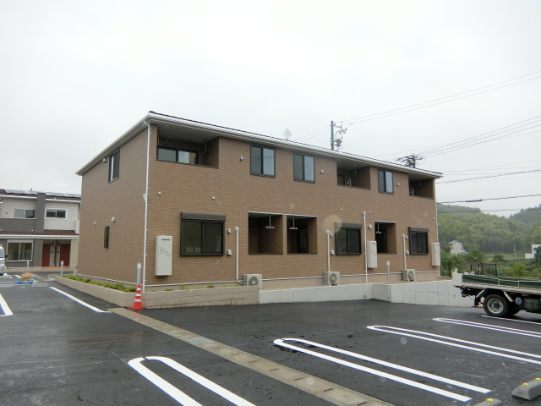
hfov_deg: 69.4
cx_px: 270
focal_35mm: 25
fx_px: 391
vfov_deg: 54.9
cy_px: 203
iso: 80
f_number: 3.5
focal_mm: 4.5
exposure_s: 1/125
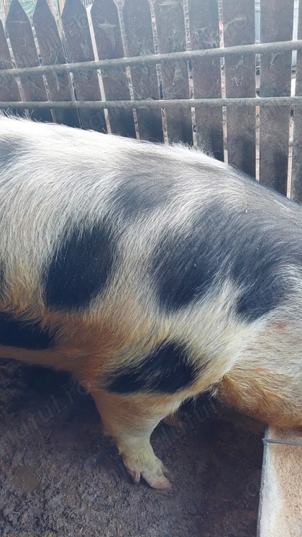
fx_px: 498
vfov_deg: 56.6
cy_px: 268
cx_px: 107
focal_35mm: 35
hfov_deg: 33.5
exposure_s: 1/50
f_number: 1.8
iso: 160
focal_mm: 5.23
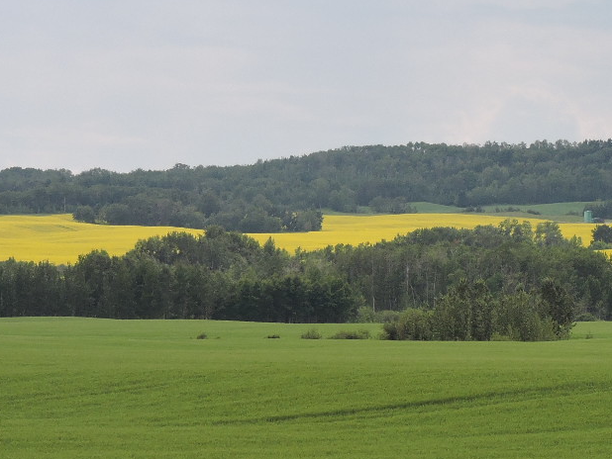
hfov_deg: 9.0
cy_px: 235
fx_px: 3891
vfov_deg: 6.8
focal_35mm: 220
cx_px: 543
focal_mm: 15.2
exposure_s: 1/400
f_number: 4.5
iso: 100
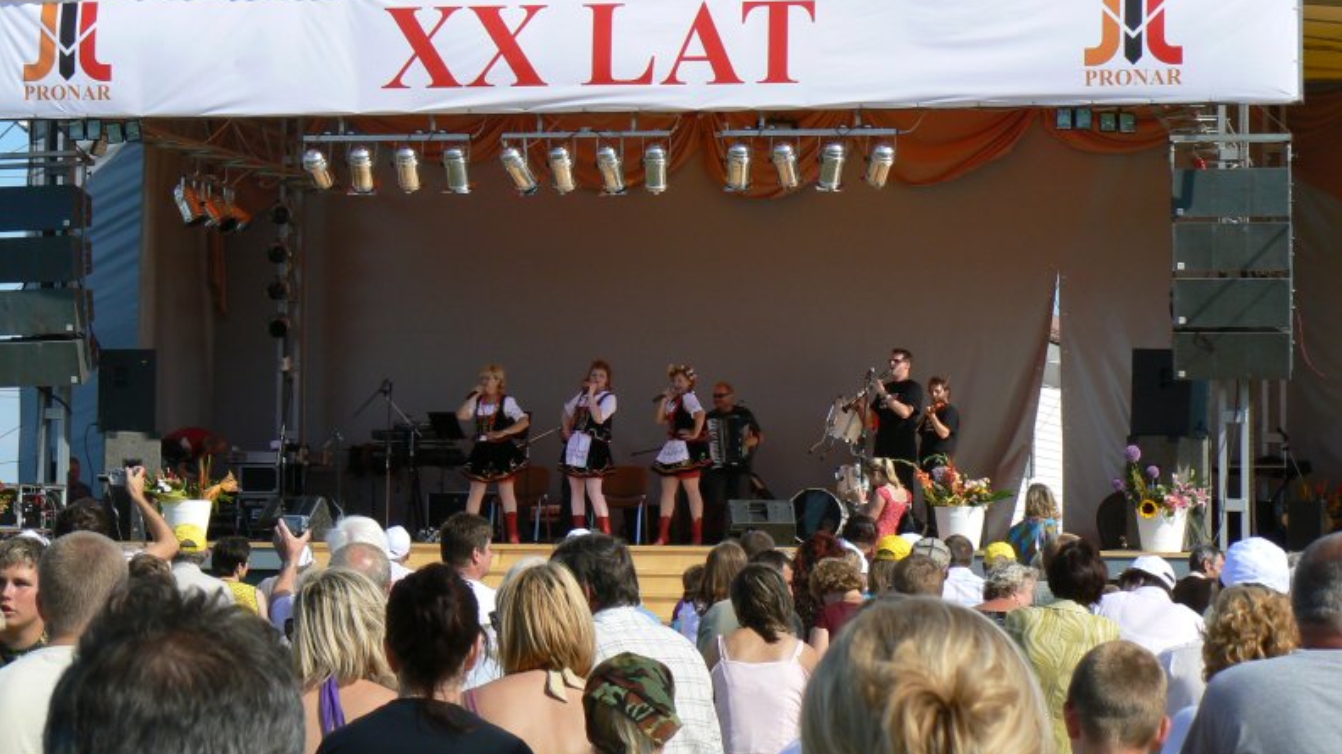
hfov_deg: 19.6
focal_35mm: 109
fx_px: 3878
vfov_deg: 11.1
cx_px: 666
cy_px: 256
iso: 80
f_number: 6.3
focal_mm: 16.5
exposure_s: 1/500
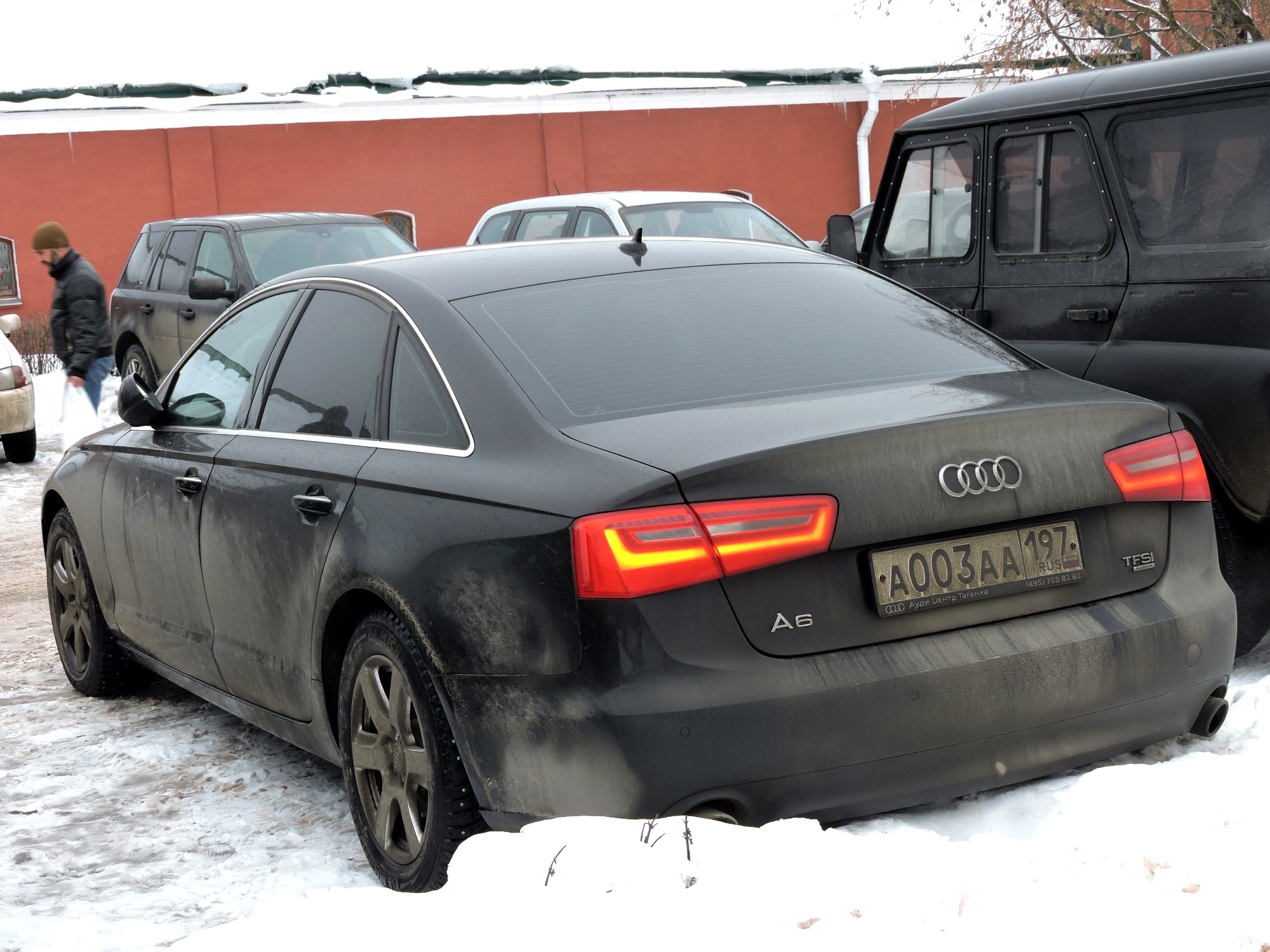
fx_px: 1834
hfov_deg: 38.2
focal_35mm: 50
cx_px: 635
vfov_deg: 29.1
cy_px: 476
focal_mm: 9
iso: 100
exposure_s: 1/60
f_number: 4
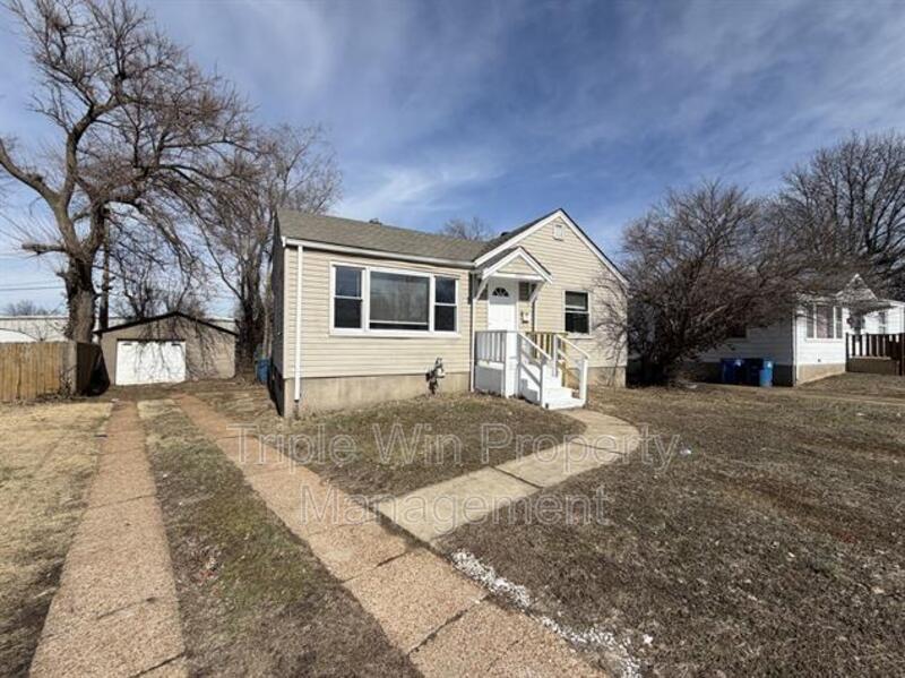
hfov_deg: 102.1
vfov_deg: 85.6
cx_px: 452
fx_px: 366
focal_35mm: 14
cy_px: 339
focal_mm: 2.22
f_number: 2.2
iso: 20
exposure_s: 1/1189
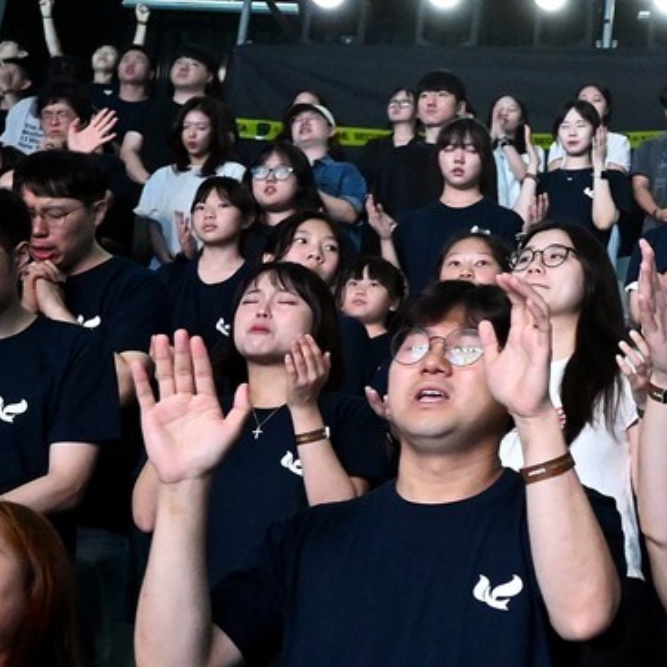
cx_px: 1000
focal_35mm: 87
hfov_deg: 17.9
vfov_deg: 19.9
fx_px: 1891
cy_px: 164
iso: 4500
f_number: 3.8
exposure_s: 1/60
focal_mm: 19.5
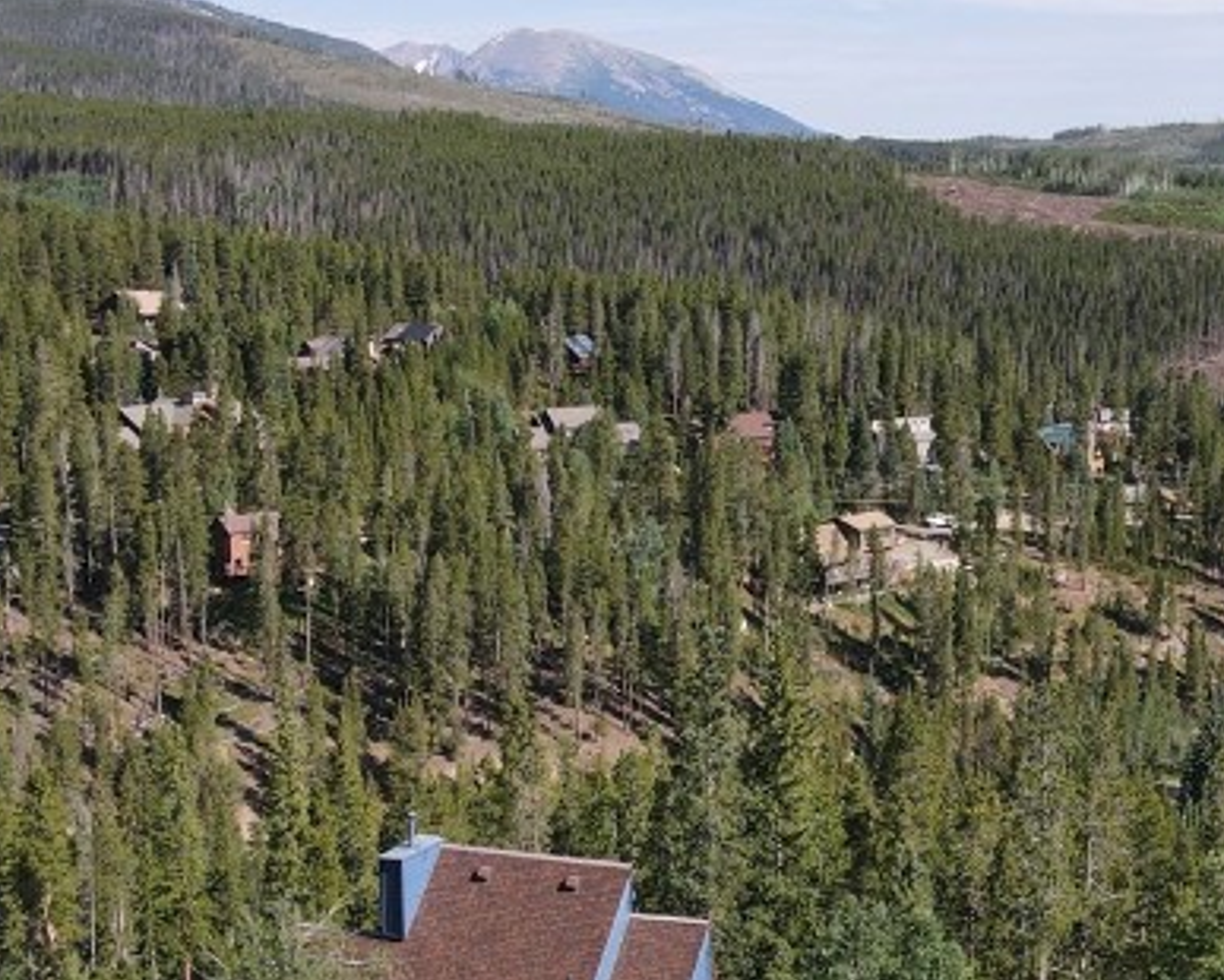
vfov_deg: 24.3
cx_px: 762
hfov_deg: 30.3
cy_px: 756
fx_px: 2247
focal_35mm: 62
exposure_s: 1/500
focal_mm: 4.5
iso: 100
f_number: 2.8
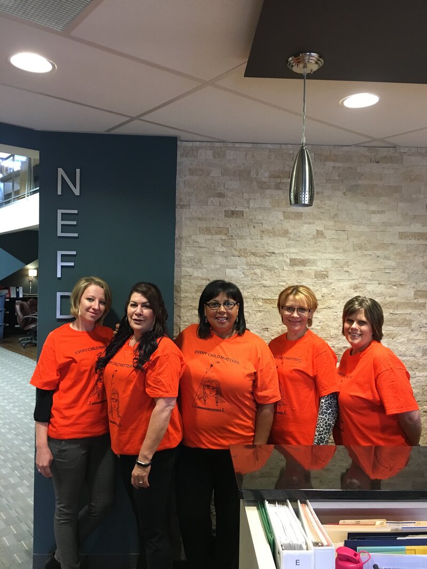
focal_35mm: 29
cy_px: 284
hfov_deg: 48.2
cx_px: 214
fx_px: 477
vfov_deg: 61.6
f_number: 2.2
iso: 200
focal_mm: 4.15
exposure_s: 1/24
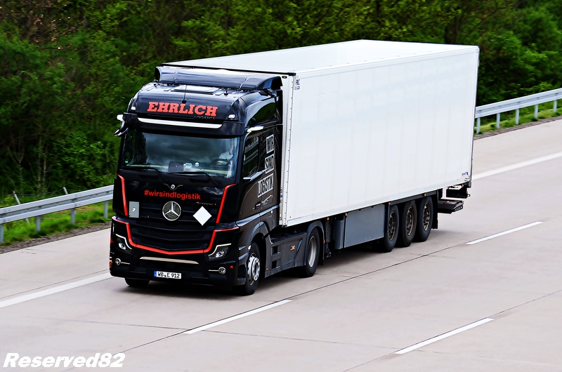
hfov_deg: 7.6
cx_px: 281
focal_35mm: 270
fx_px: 4207
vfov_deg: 5.1
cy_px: 186
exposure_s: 1/200
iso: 200
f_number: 8
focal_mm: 180
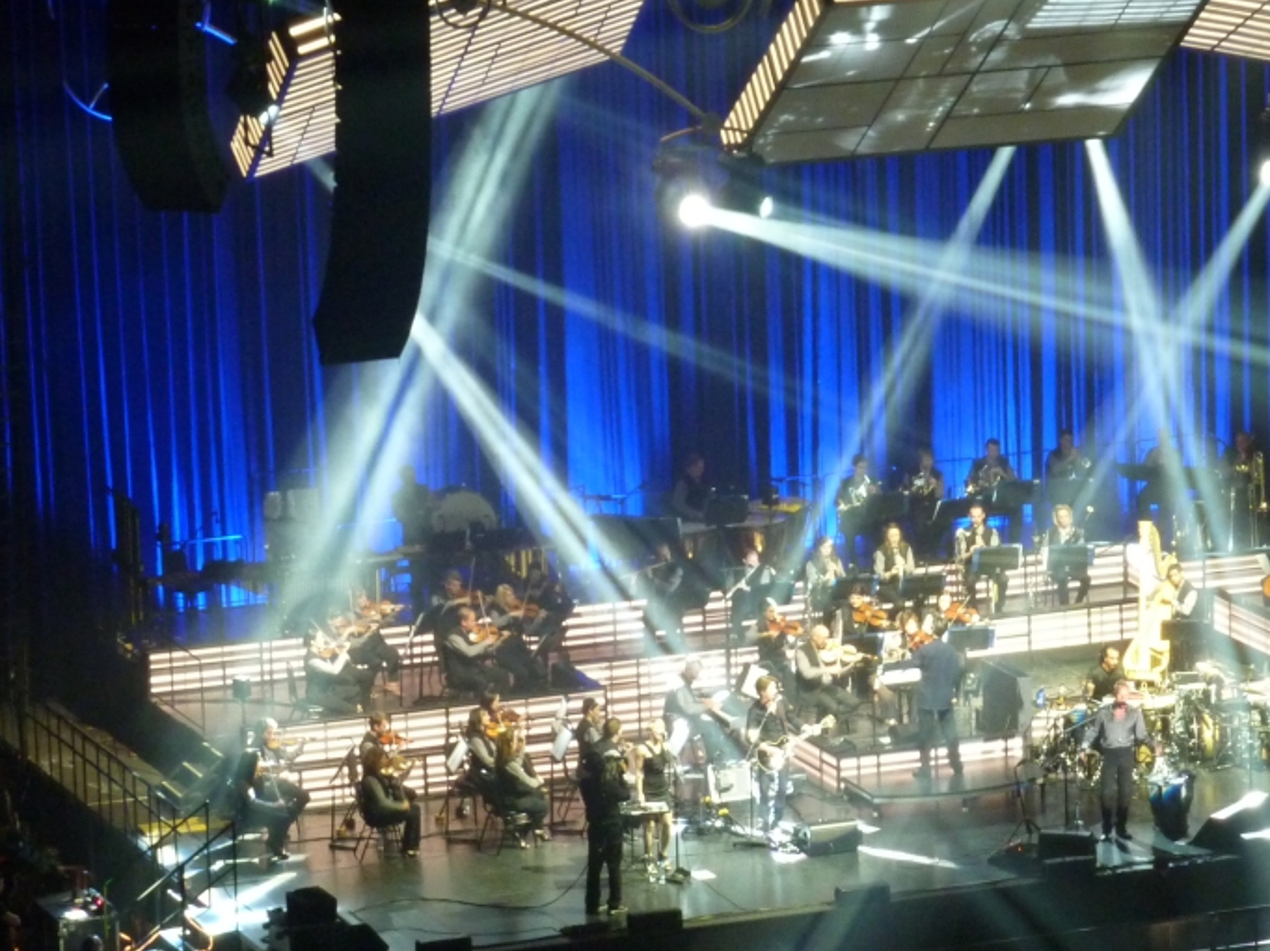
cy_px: 545
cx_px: 925
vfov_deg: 7.4
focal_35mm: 201
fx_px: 7372
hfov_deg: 9.8
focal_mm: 22.5
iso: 400
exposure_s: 1/10
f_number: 4.5
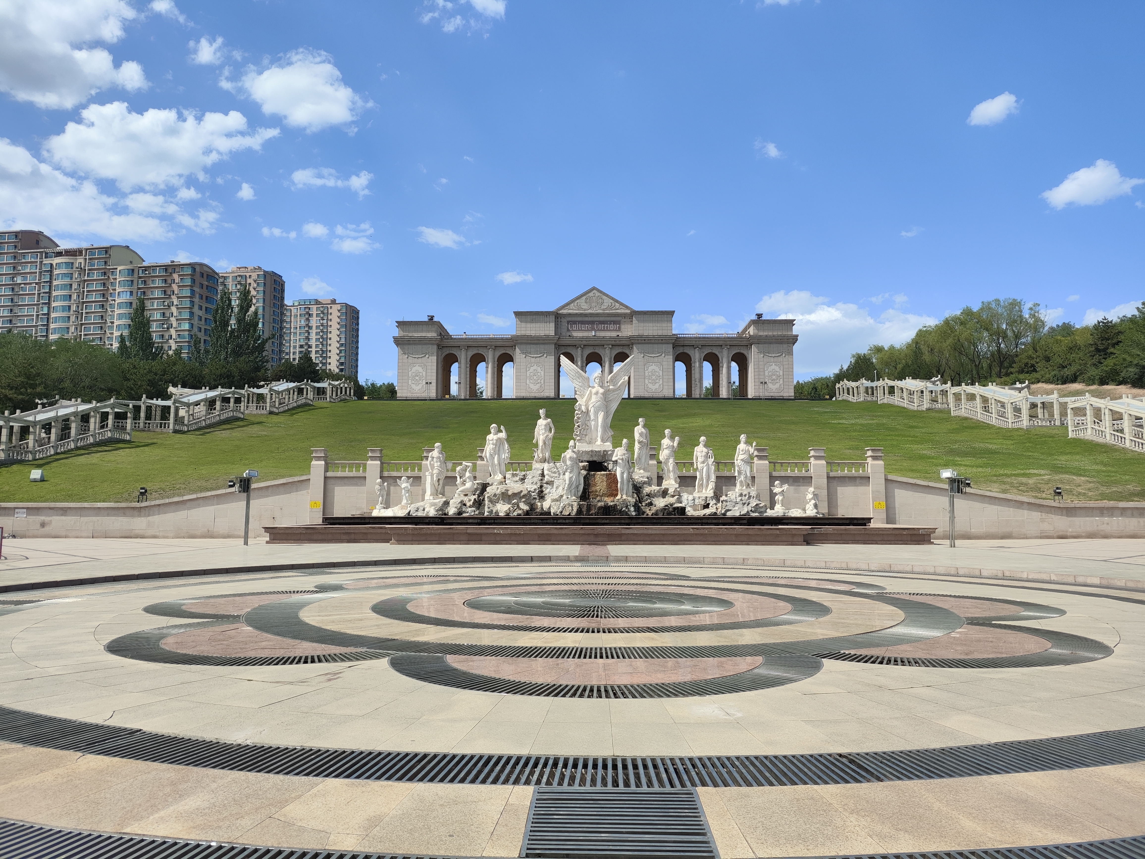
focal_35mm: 25
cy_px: 430
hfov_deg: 69.4
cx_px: 572
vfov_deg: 54.9
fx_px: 827
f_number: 1.79
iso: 50
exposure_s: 1/1774
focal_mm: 4.71
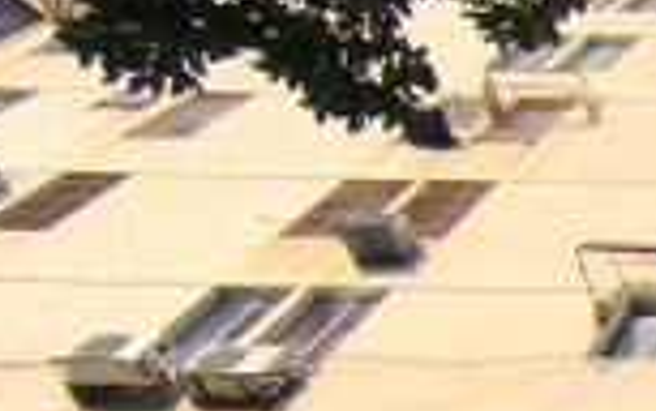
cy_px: 659
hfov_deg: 21.1
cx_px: 1136
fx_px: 1271
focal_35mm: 71
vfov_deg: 16.4
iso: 50
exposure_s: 1/1786
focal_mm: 1.65
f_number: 2.2
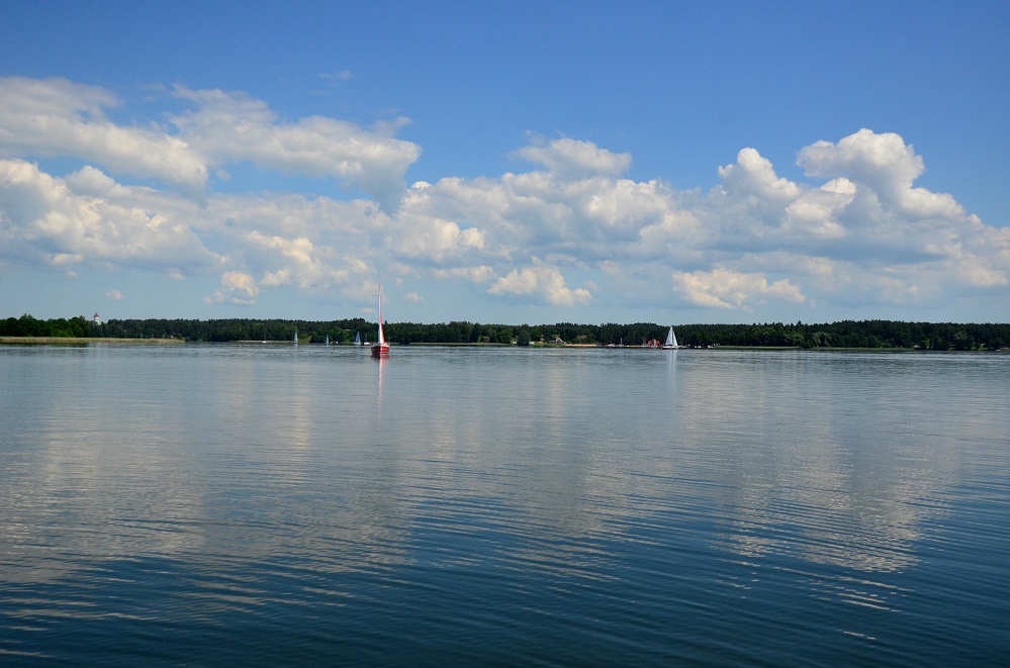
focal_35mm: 36
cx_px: 505
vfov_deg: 36.7
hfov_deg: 53.2
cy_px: 334
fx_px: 1008
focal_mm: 24
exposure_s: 1/8000
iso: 1000
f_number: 5
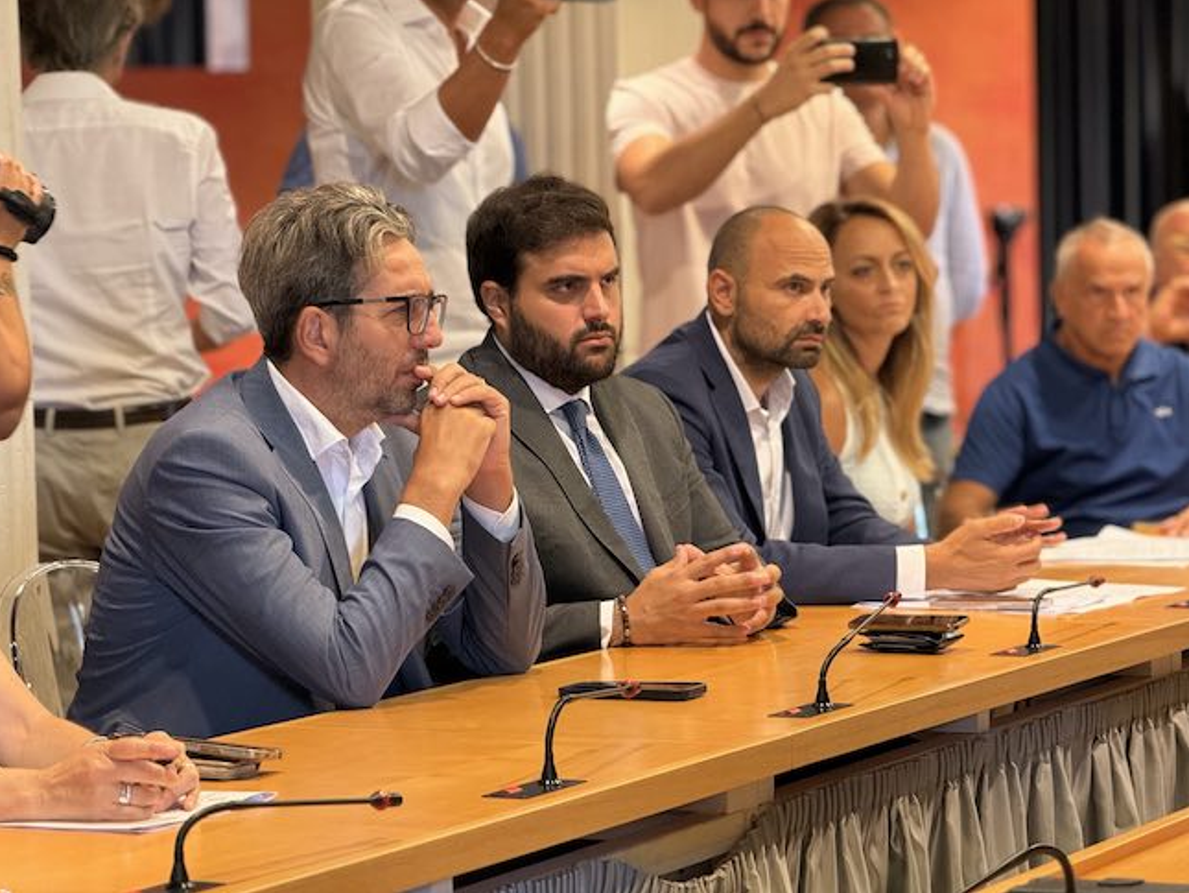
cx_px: 594
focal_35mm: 121
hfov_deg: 16.3
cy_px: 445
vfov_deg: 12.3
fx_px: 4157
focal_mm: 15.66
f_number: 2.8
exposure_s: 1/50
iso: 320
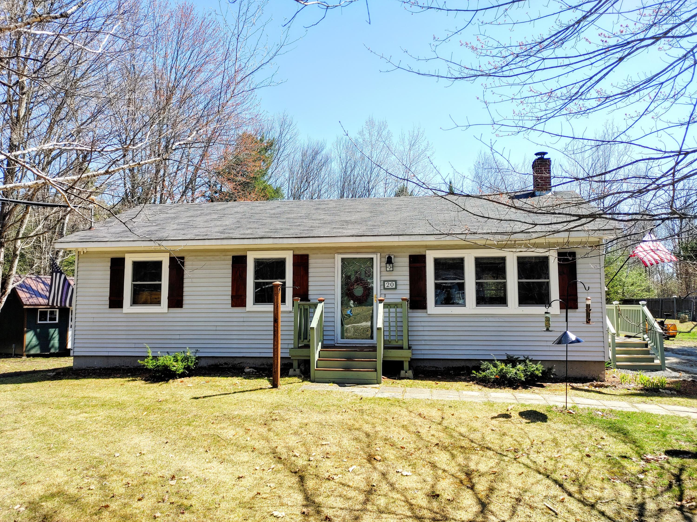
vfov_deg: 53.1
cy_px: 261
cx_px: 348
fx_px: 524
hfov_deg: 67.3
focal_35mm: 26
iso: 50
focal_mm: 5.58
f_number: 1.8
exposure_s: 1/1316
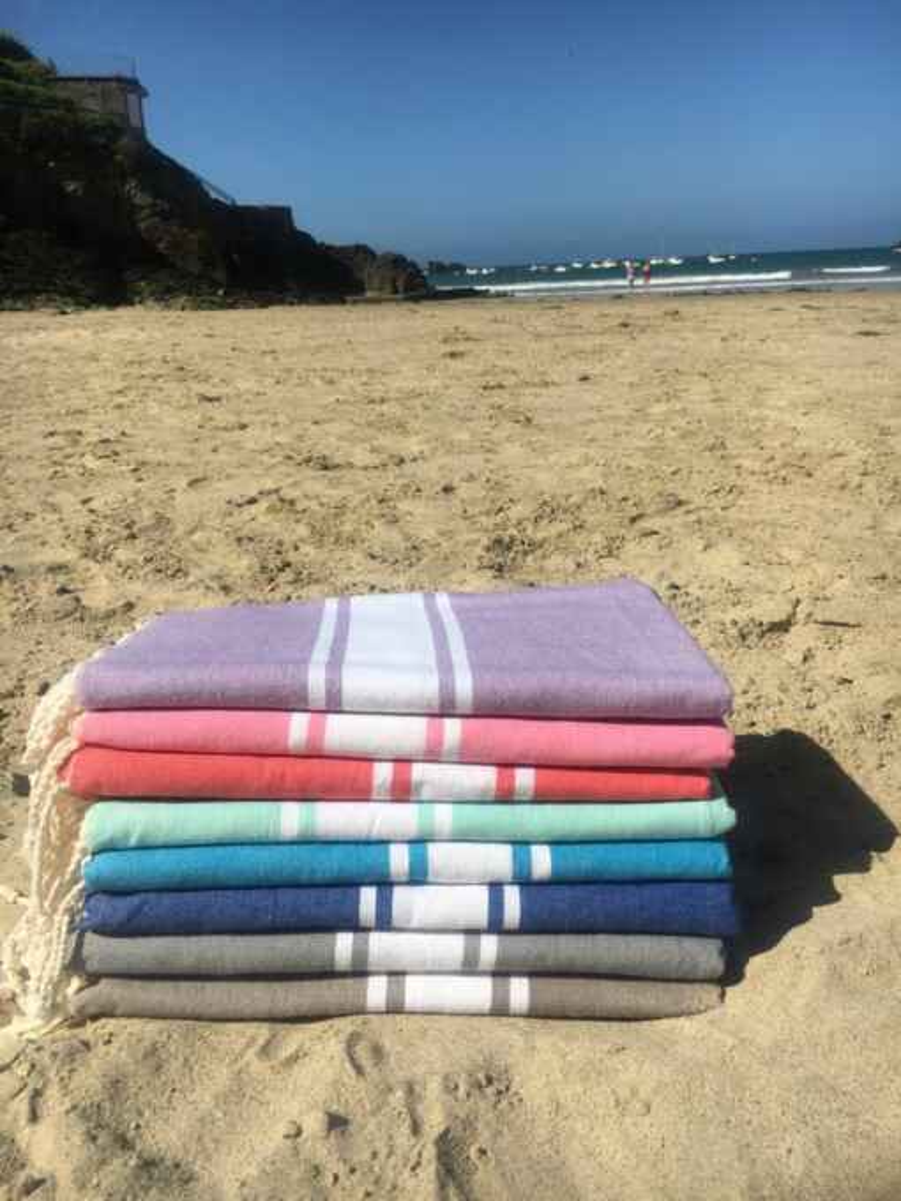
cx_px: 450
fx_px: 1006
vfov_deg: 61.7
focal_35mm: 29
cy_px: 600
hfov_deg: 48.2
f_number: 2.2
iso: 25
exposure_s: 1/3663
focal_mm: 4.15
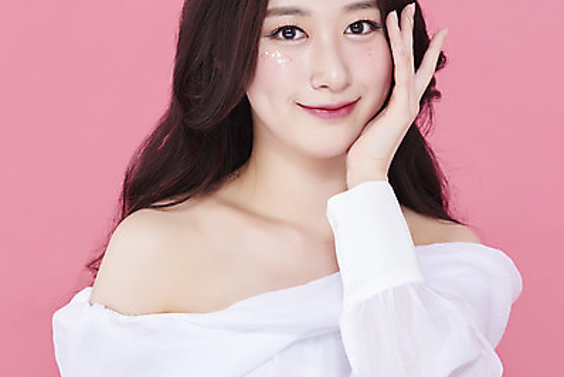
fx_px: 2477
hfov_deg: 13.0
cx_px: 208
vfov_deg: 8.7
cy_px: 115
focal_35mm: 158
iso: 64
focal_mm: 105
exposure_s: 1/125
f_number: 11
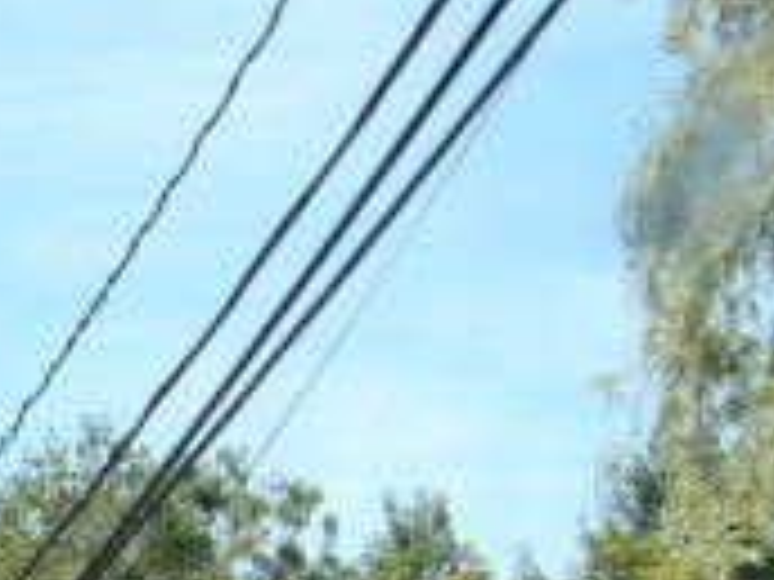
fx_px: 5992
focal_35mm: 268
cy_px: 1039
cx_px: -648
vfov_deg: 5.5
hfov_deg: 7.2
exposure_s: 1/239
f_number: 4.1
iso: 100
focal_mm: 13
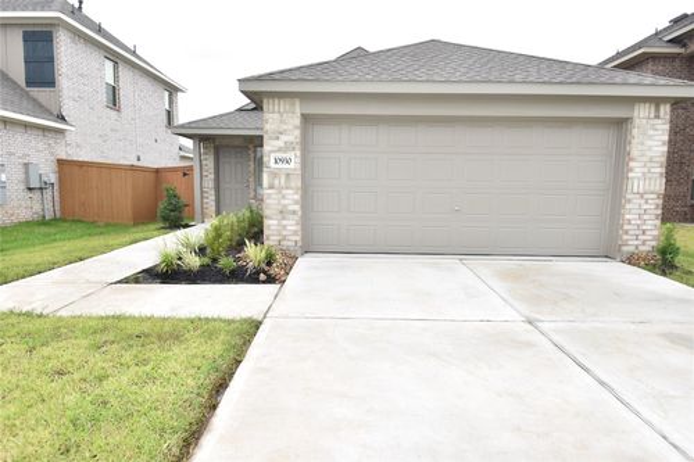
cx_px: 347
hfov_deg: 78.6
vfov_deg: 57.2
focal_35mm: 22
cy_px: 231
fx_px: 424
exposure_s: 1/125
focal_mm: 22
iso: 100
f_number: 4.5
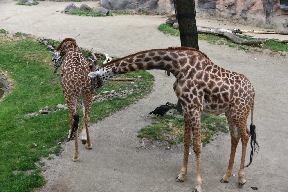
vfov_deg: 26.0
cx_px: 144
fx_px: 416
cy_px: 96
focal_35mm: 52
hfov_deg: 38.2
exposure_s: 1/125
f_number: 5.6
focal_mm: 52
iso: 100
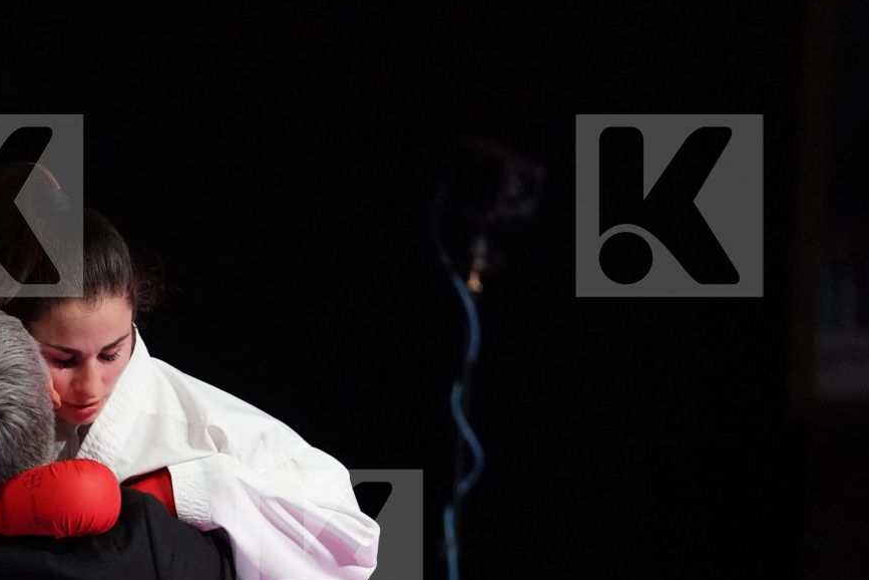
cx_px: -10
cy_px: 561
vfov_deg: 3.3
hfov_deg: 5.0
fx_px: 9920
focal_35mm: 411
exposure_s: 1/1000
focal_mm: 198
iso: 6400
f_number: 2.8
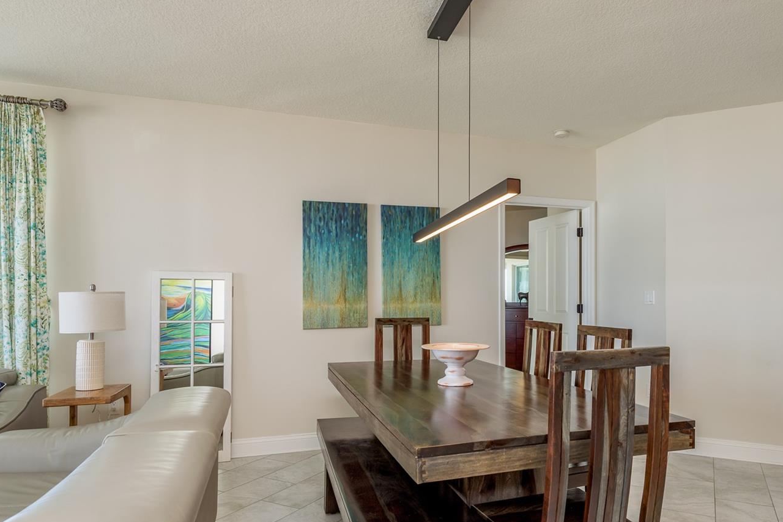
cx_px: 458
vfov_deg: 51.2
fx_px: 544
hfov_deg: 71.0
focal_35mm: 25
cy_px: 294
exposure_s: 1/125
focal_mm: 20
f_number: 8
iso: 320
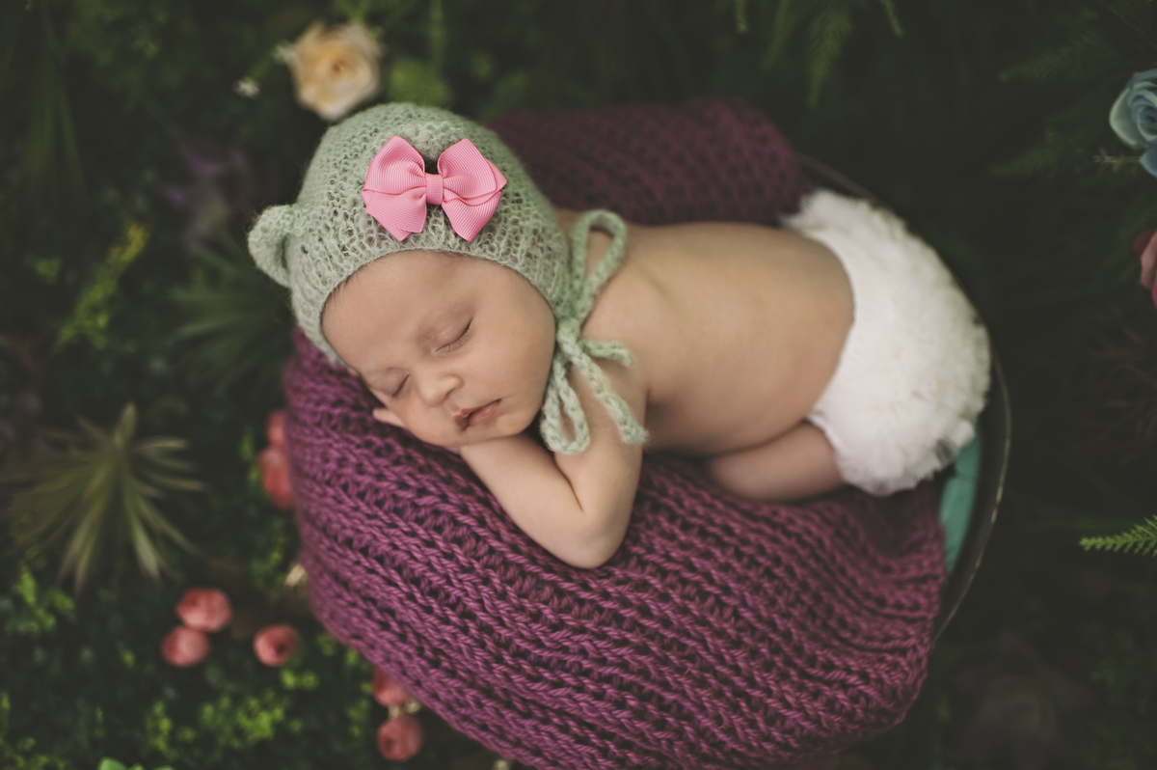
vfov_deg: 37.8
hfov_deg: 54.5
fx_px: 1124
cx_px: 578
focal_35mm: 35
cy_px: 385
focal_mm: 35
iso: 320
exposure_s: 1/250
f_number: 2
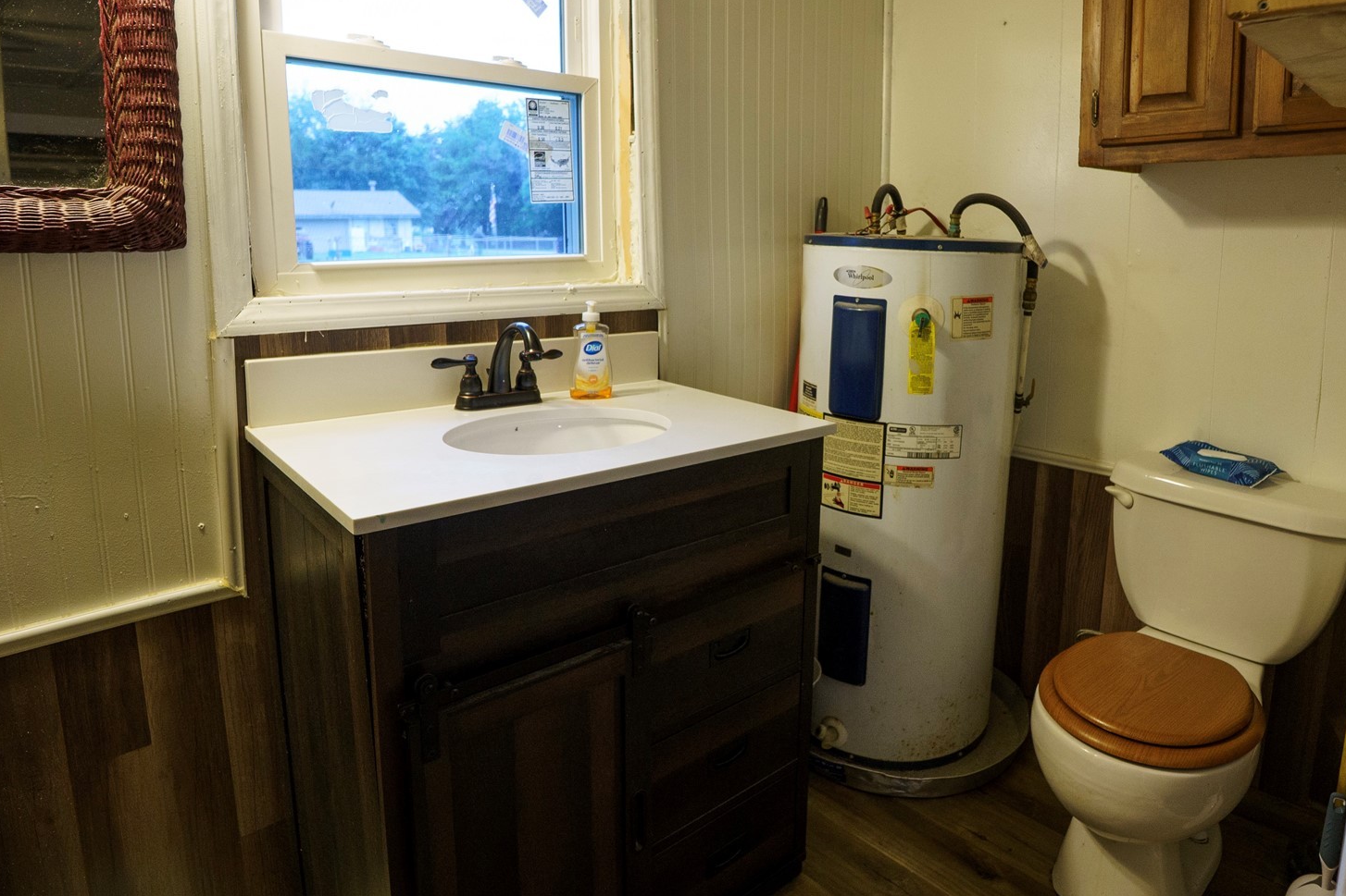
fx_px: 785
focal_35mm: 21
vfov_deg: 59.0
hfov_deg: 80.6
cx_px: 783
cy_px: 356
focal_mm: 10
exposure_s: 1/100
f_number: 2.8
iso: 800
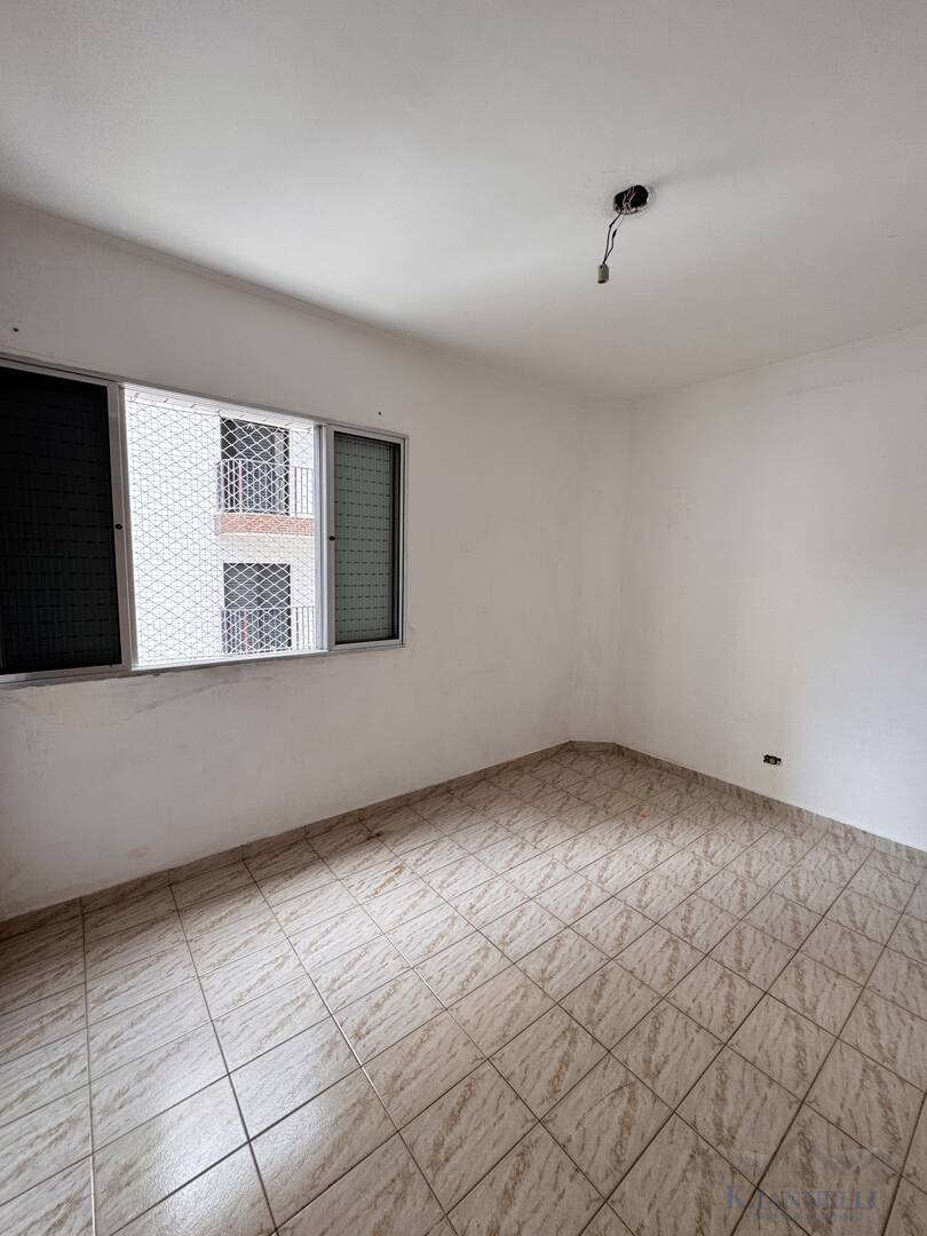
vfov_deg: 102.1
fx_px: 500
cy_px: 618
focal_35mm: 14
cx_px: 464
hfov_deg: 85.7
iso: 125
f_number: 2.2
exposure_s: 1/99
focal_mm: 2.22
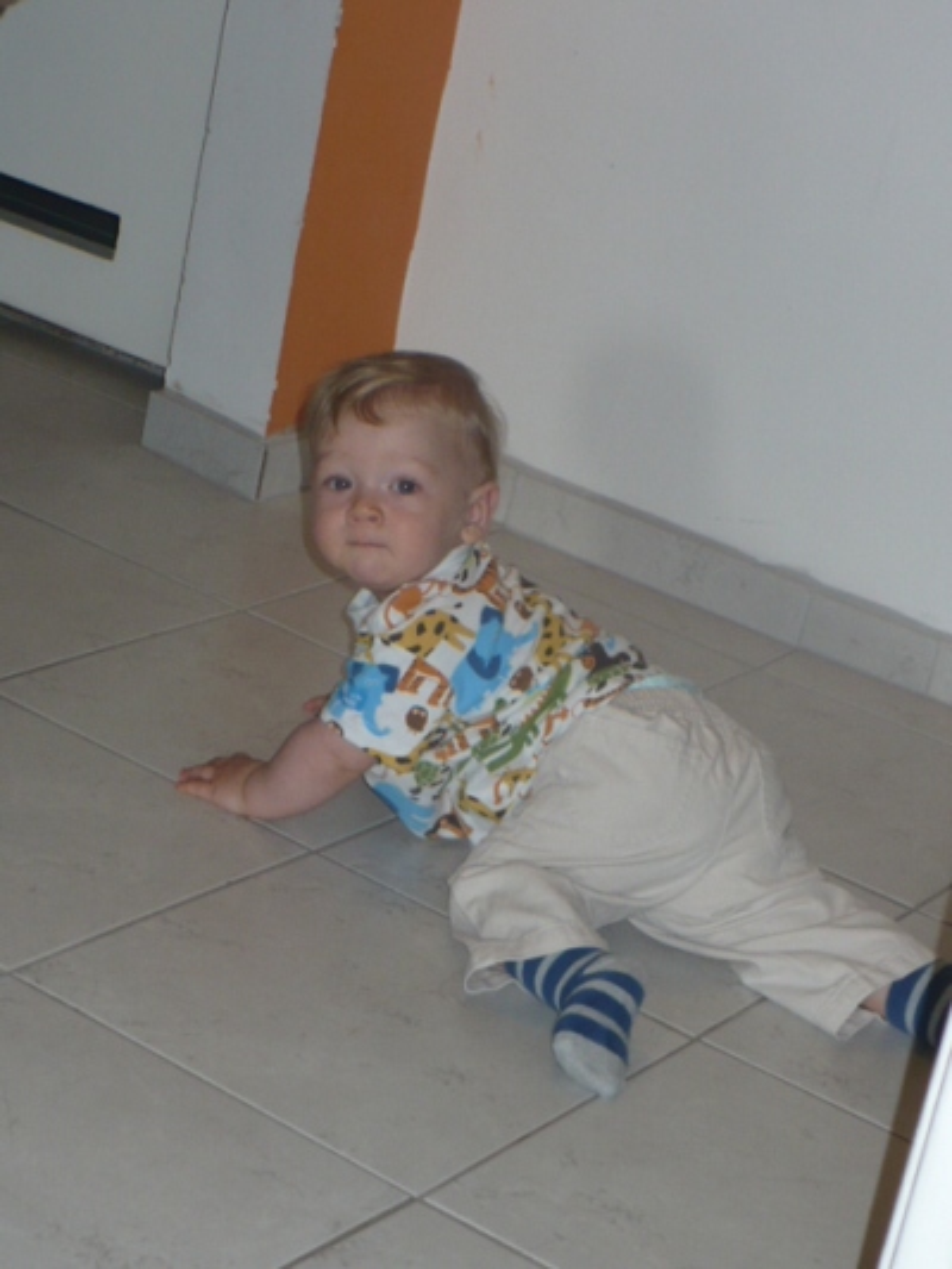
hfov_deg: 16.6
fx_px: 3262
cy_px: 634
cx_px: 476
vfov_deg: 22.0
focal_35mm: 89
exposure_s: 1/30
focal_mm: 9.9
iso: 100
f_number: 3.1
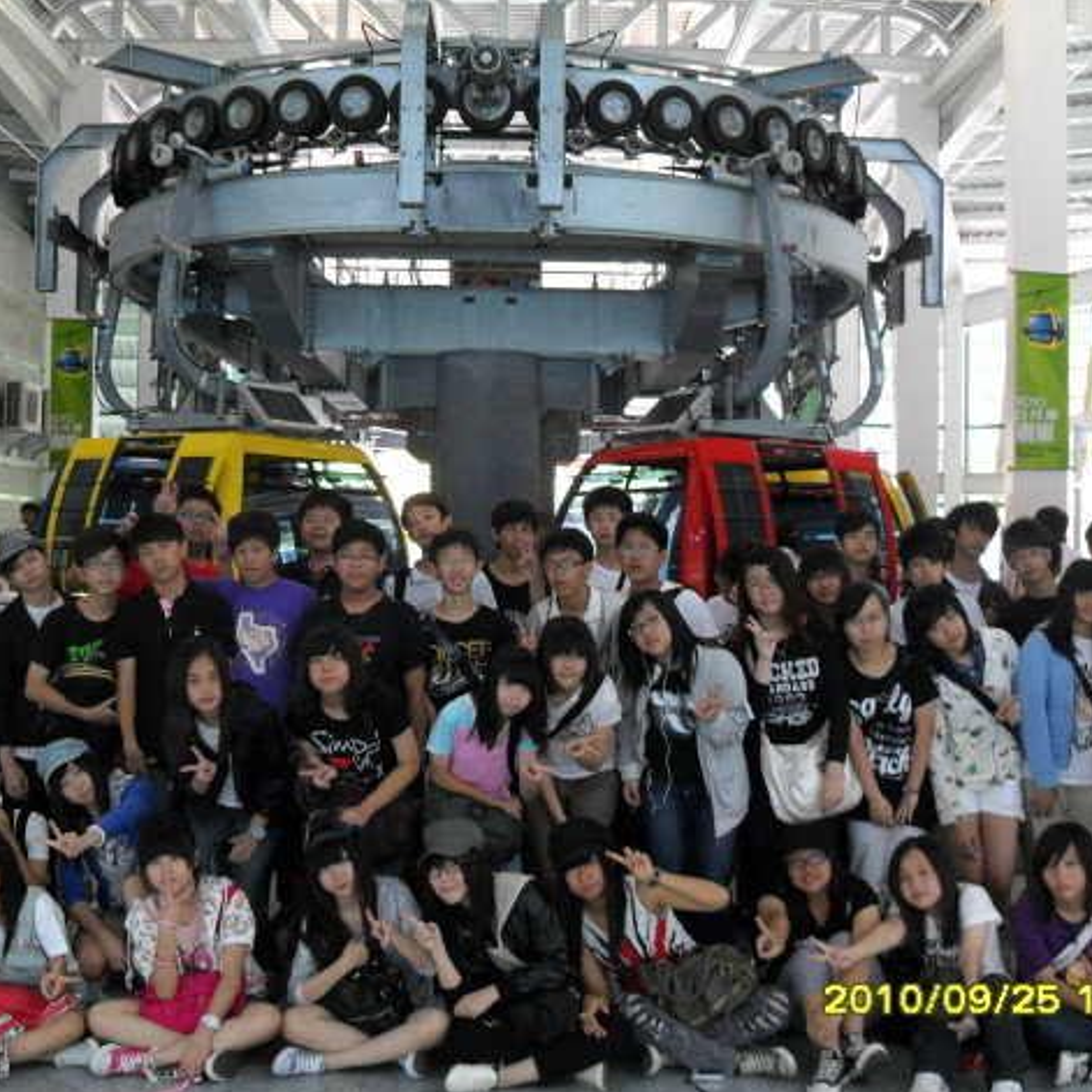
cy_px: 549
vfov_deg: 40.0
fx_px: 1499
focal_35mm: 42
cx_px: 584
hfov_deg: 40.0
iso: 120
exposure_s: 1/45
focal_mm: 6.2
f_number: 2.8
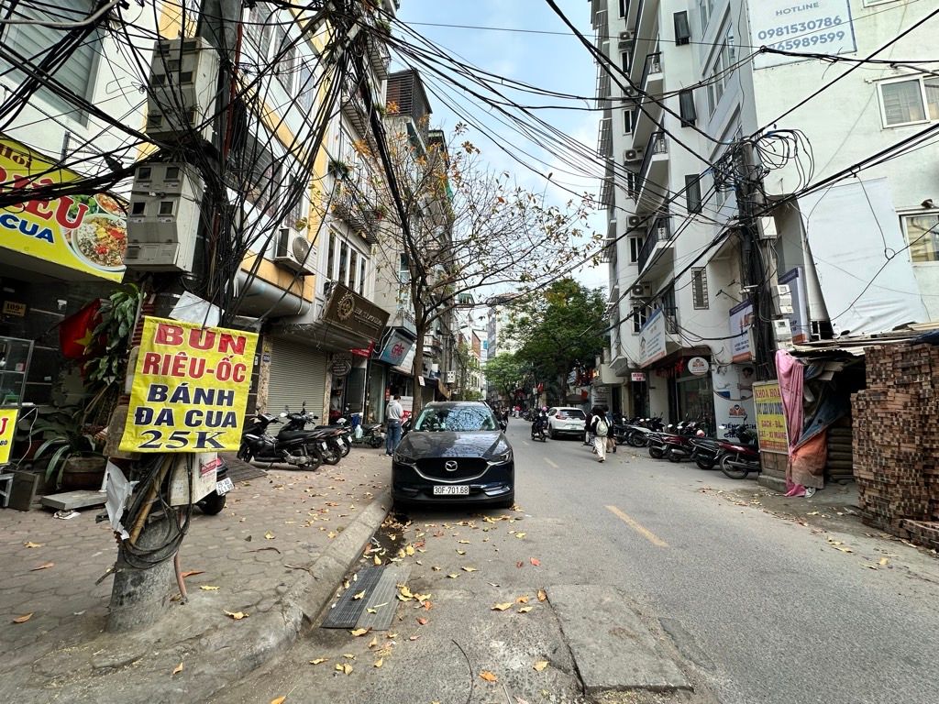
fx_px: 380
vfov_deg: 85.7
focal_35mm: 14
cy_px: 352
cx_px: 470
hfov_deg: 102.1
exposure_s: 1/518
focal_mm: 2.22
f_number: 2.2
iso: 40
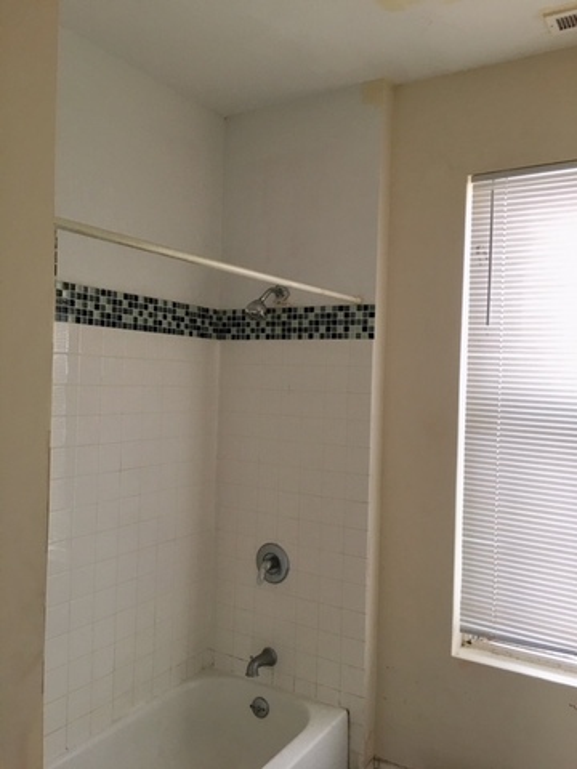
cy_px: 384
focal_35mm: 29
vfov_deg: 61.7
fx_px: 645
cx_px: 288
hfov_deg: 48.2
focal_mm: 4.15
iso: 40
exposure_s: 1/15
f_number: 2.2
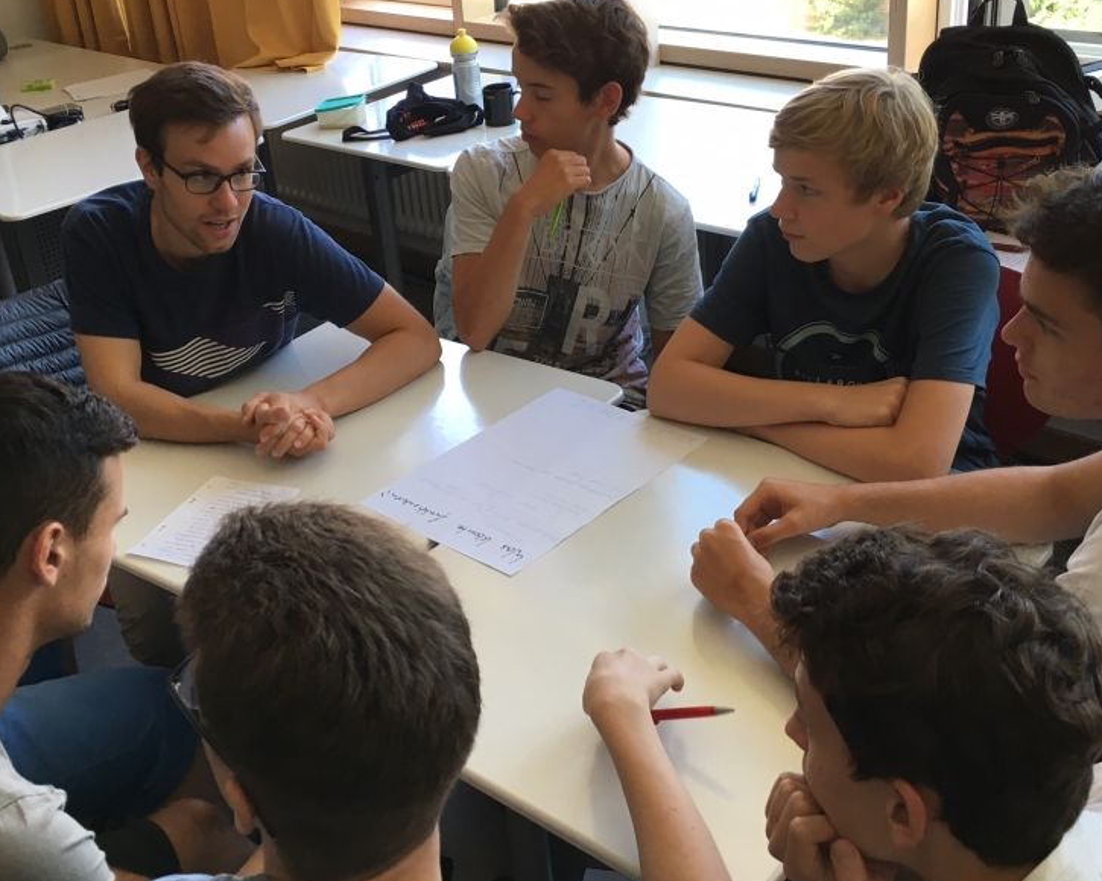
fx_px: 1305
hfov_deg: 45.8
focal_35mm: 40
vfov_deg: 37.2
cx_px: 521
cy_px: 369
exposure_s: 1/33
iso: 25
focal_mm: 4.15
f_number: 2.2
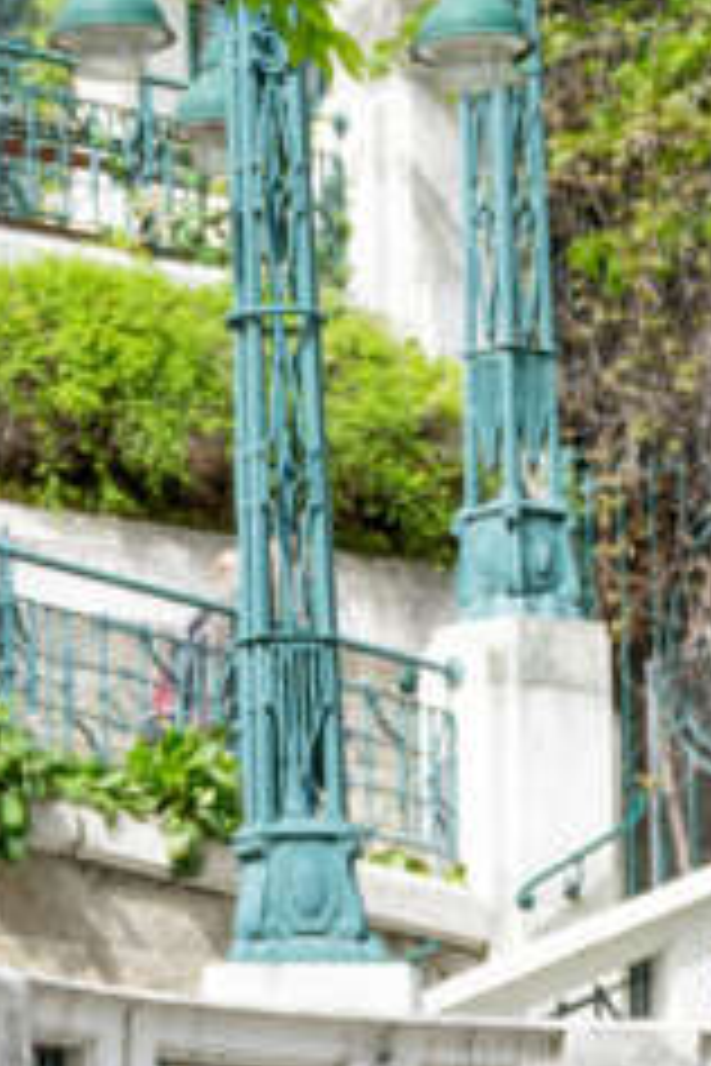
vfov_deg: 8.0
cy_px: 1496
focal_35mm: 253
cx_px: 698
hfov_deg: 5.4
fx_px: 7495
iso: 100
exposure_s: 1/200
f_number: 4
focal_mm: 47
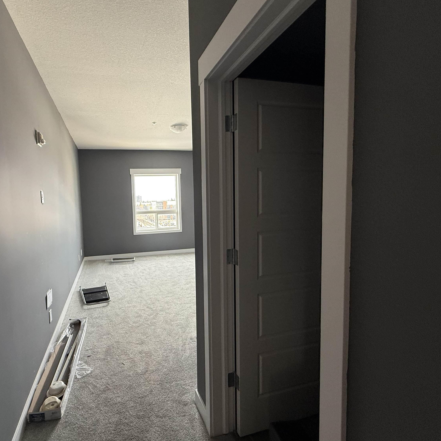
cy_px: 218
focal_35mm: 17
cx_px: 160
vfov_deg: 84.0
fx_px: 245
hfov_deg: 82.0
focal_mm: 2.22
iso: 250
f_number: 2.2
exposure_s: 1/99
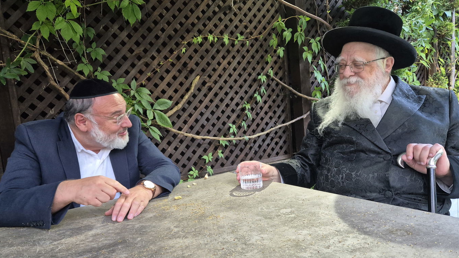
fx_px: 316
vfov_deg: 44.3
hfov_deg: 71.9
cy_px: 145
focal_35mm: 26
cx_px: 230
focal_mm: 5.4
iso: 640
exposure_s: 1/100
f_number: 1.8
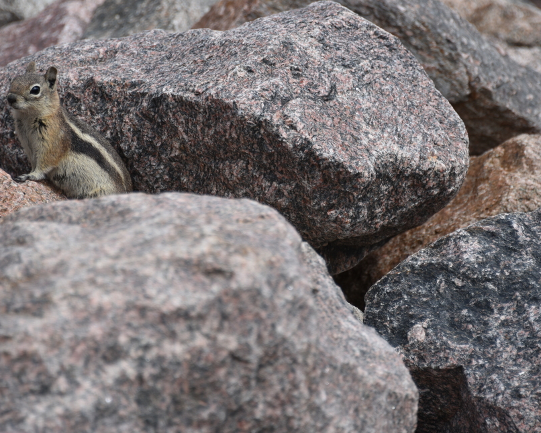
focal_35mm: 447
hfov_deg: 4.3
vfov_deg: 3.5
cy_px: 168
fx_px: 7158
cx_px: 270
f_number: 5.6
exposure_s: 1/640
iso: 140
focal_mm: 300
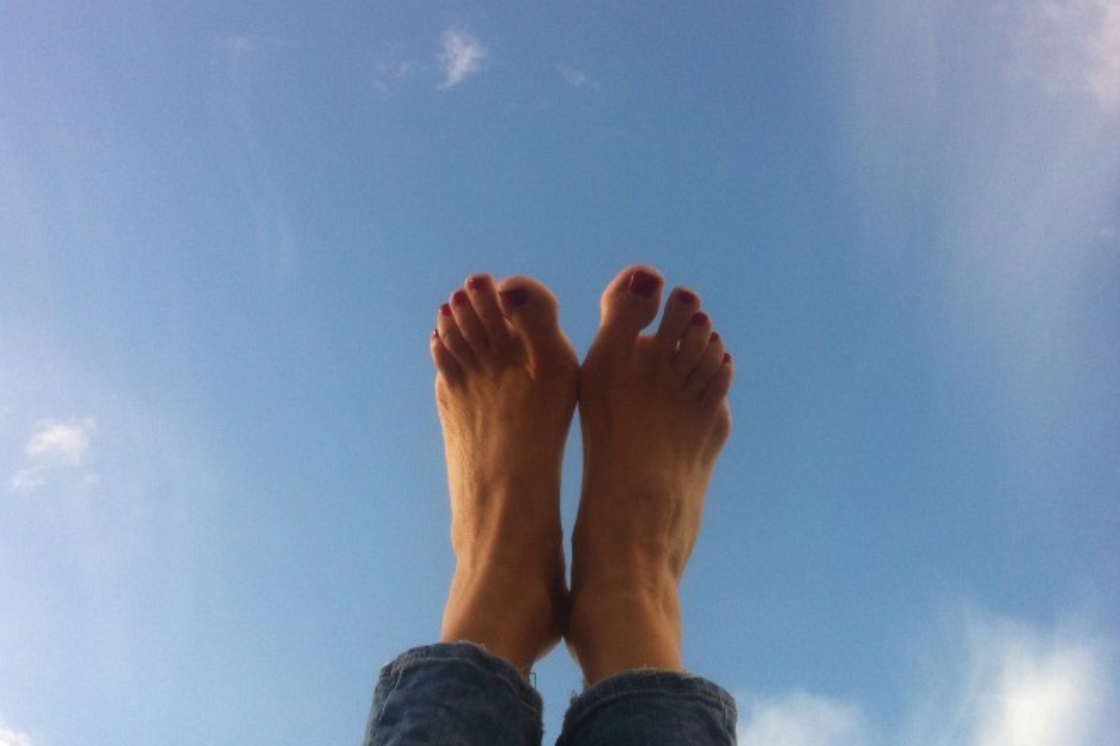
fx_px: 1524
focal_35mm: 49
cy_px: 398
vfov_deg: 27.5
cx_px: 560
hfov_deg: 40.4
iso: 80
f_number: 2.8
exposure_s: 1/686
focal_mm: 3.85
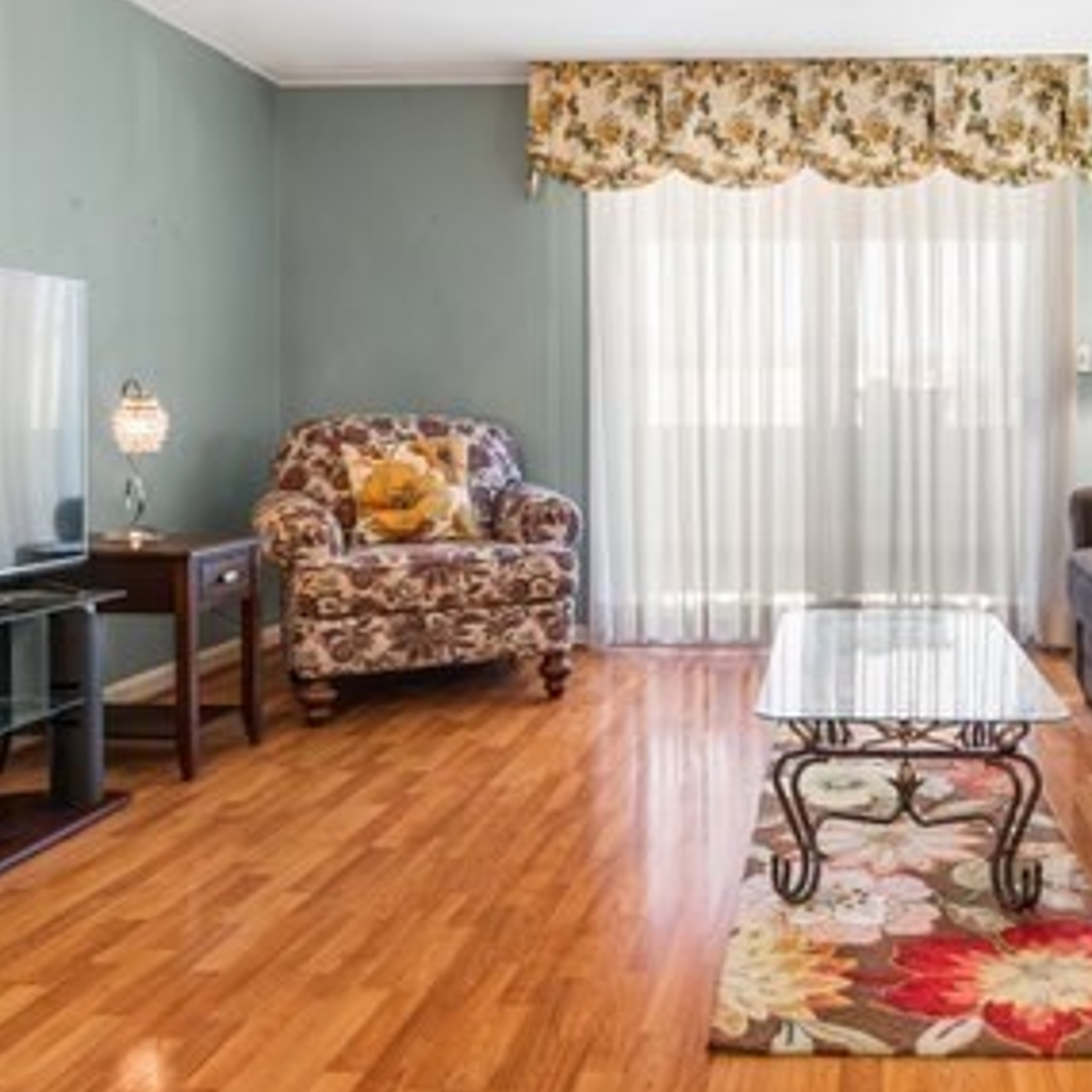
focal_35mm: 31
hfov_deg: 50.8
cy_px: 431
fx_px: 1106
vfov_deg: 52.1
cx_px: 789
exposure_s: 1/1.25
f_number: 8
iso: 200
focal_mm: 16
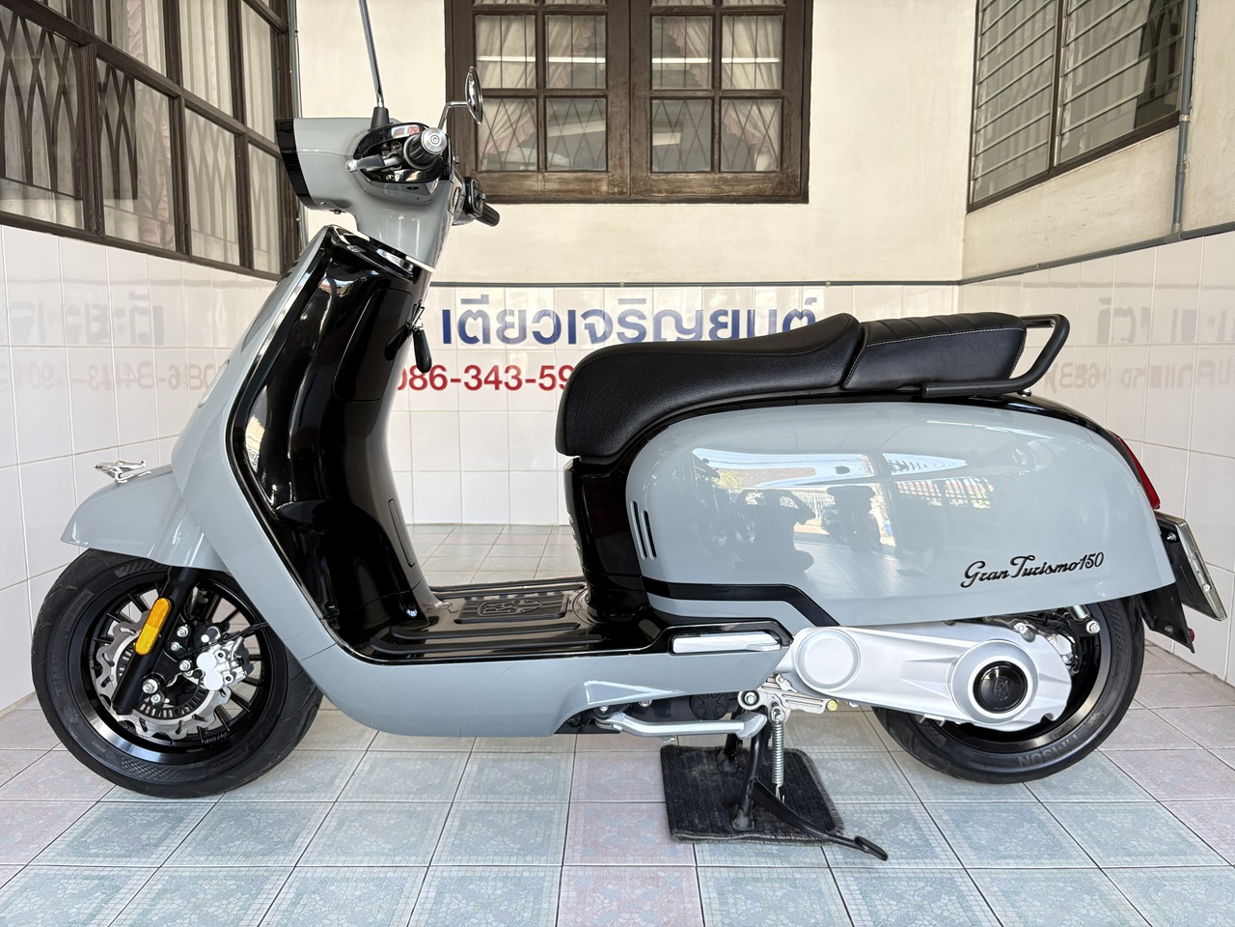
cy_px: 464
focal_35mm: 26
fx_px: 928
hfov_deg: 67.3
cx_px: 618
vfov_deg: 53.1
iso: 125
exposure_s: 1/114
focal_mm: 5.96
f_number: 1.6
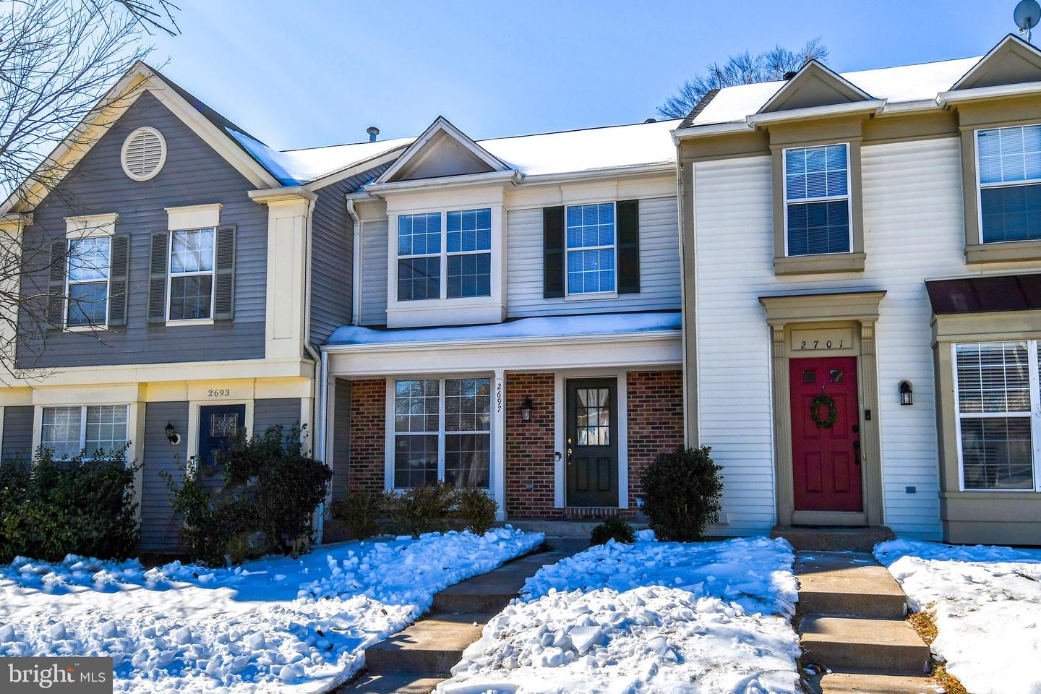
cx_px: 520
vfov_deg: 53.1
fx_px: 694
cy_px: 347
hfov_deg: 73.7
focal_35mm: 24
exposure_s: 1/400
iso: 100
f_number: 9
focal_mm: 16
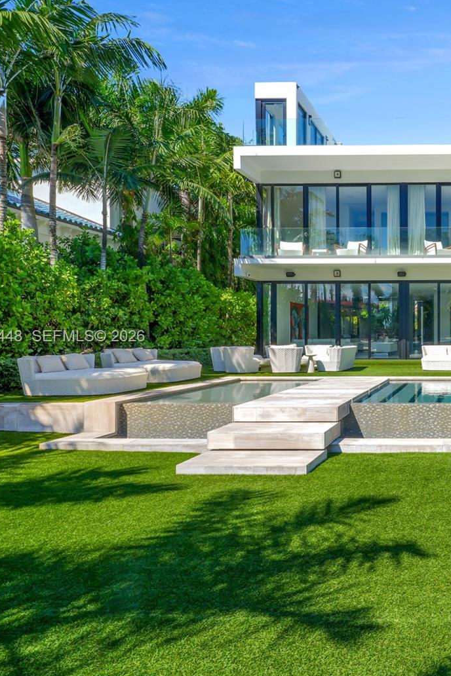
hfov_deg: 37.2
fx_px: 582
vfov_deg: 60.3
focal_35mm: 31
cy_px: 337
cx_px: 465
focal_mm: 20
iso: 80
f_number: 16
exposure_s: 1/50
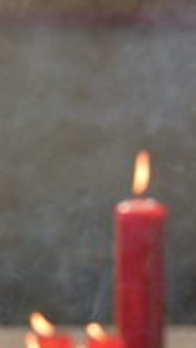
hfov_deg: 2.9
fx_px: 3779
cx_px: -340
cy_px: -49
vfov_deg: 5.2
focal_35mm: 410
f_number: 8
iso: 500
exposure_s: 1/160
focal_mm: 70
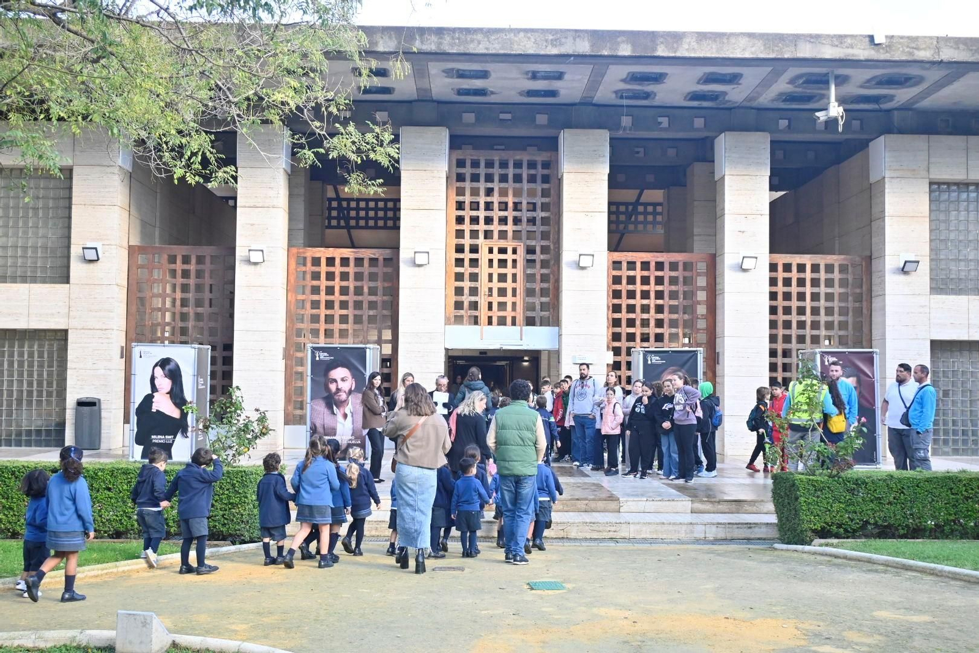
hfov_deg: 46.4
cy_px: 326
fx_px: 1142
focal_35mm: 42
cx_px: 490
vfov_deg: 31.9
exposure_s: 1/250
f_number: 5.6
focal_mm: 28
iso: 800
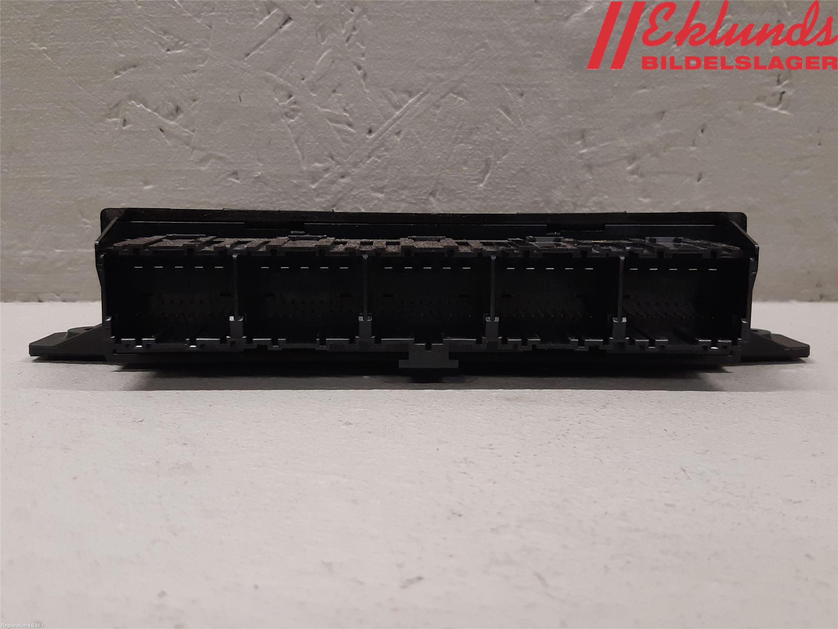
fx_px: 629
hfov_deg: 67.3
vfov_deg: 53.1
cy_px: 314
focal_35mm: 26
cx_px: 419
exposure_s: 1/50
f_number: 1.7
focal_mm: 3.93
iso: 125
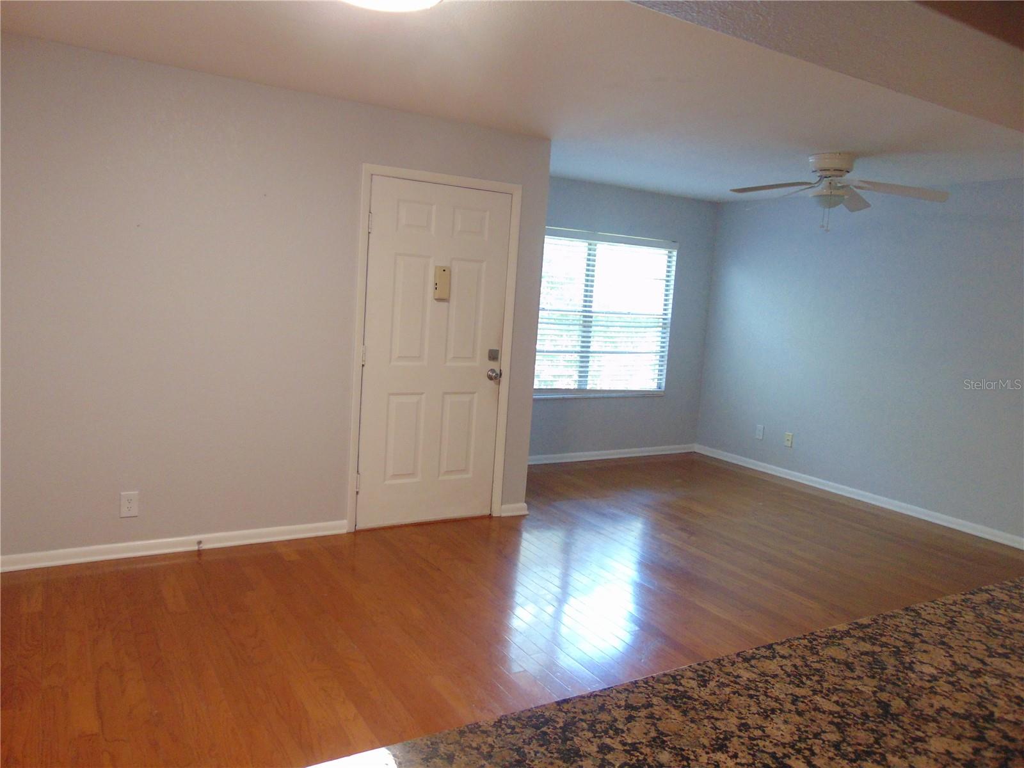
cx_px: 512
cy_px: 384
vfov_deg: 54.9
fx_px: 740
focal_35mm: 25
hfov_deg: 69.4
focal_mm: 4.5
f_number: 3
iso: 250
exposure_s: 1/30
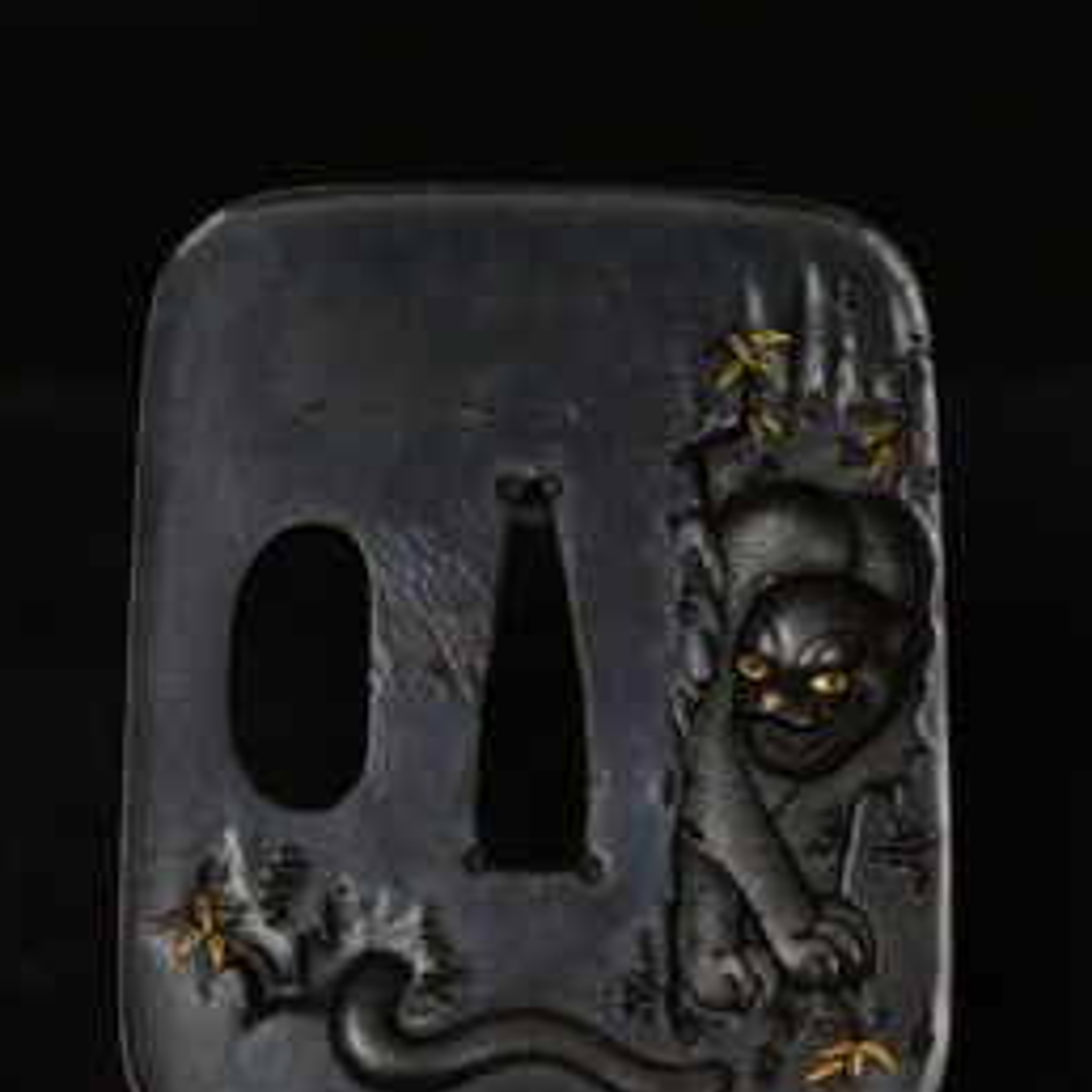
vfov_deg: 11.0
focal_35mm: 159
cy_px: 639
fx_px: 5675
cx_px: 521
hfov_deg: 11.0
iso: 1600
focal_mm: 105
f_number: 8
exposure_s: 1/125
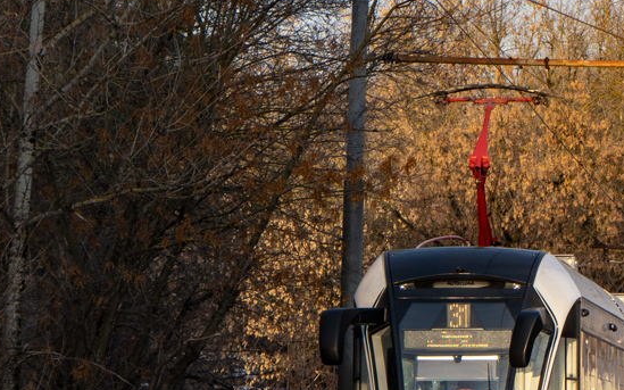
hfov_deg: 9.0
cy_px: 219
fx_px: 3979
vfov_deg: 5.6
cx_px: 431
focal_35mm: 234
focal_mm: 70
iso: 160
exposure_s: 1/400
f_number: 5.6
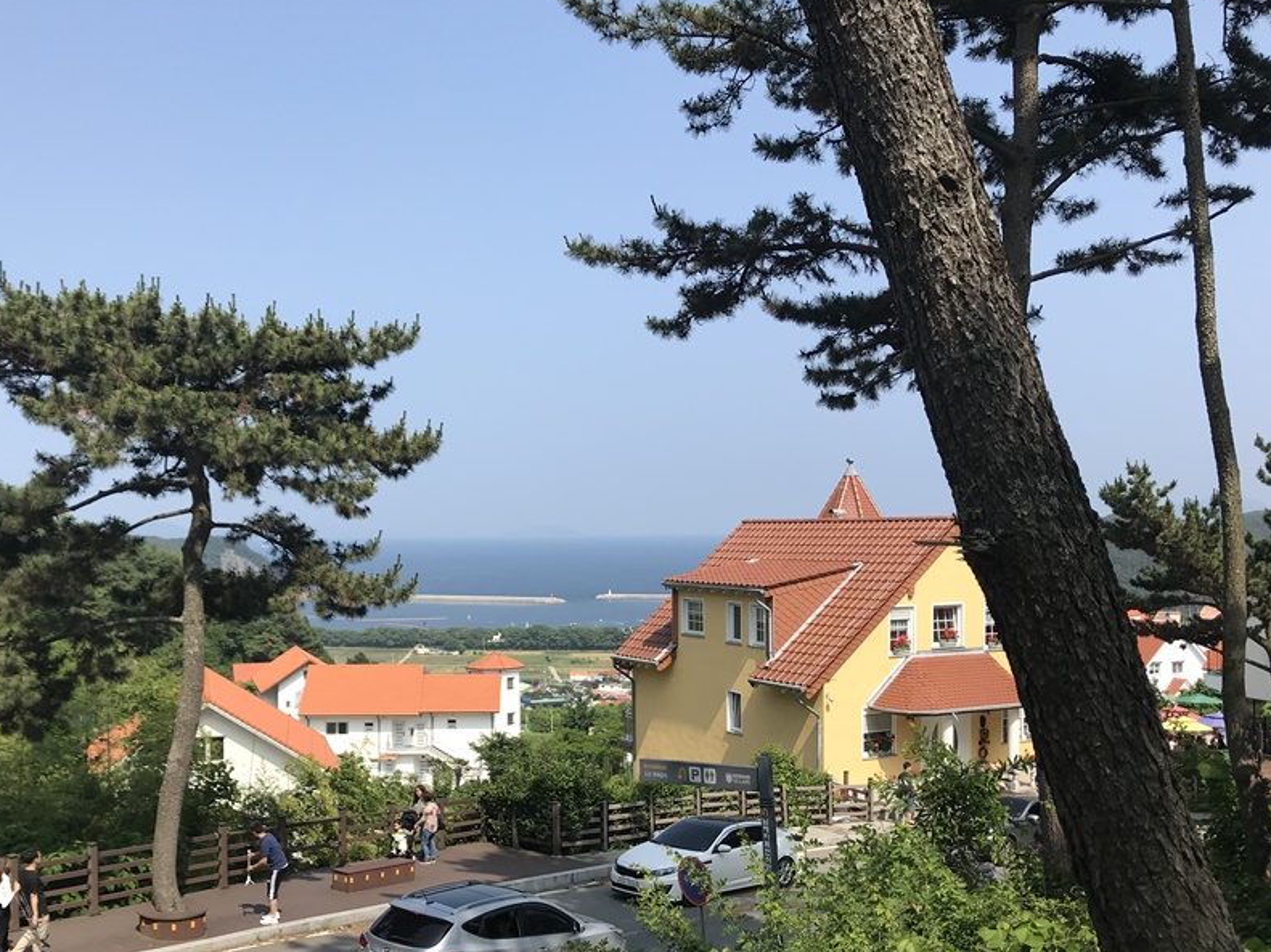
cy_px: 567
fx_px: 1248
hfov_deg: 53.6
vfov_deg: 41.6
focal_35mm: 34
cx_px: 517
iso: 20
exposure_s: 1/1742
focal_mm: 3.99
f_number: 1.8
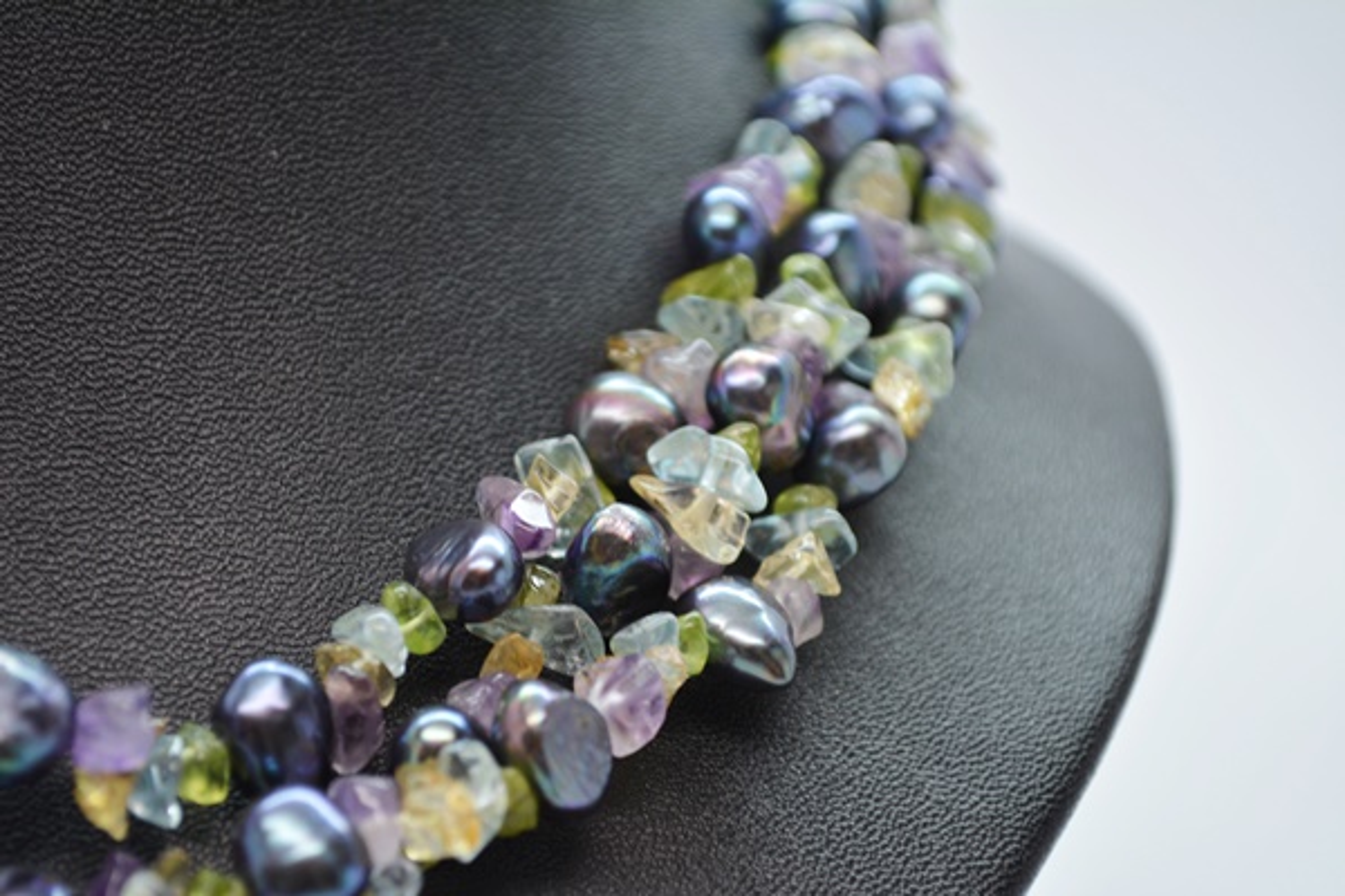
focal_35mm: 82
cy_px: 448
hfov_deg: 24.6
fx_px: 3082
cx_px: 672
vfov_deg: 16.6
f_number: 5.6
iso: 400
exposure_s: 1/60
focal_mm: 55
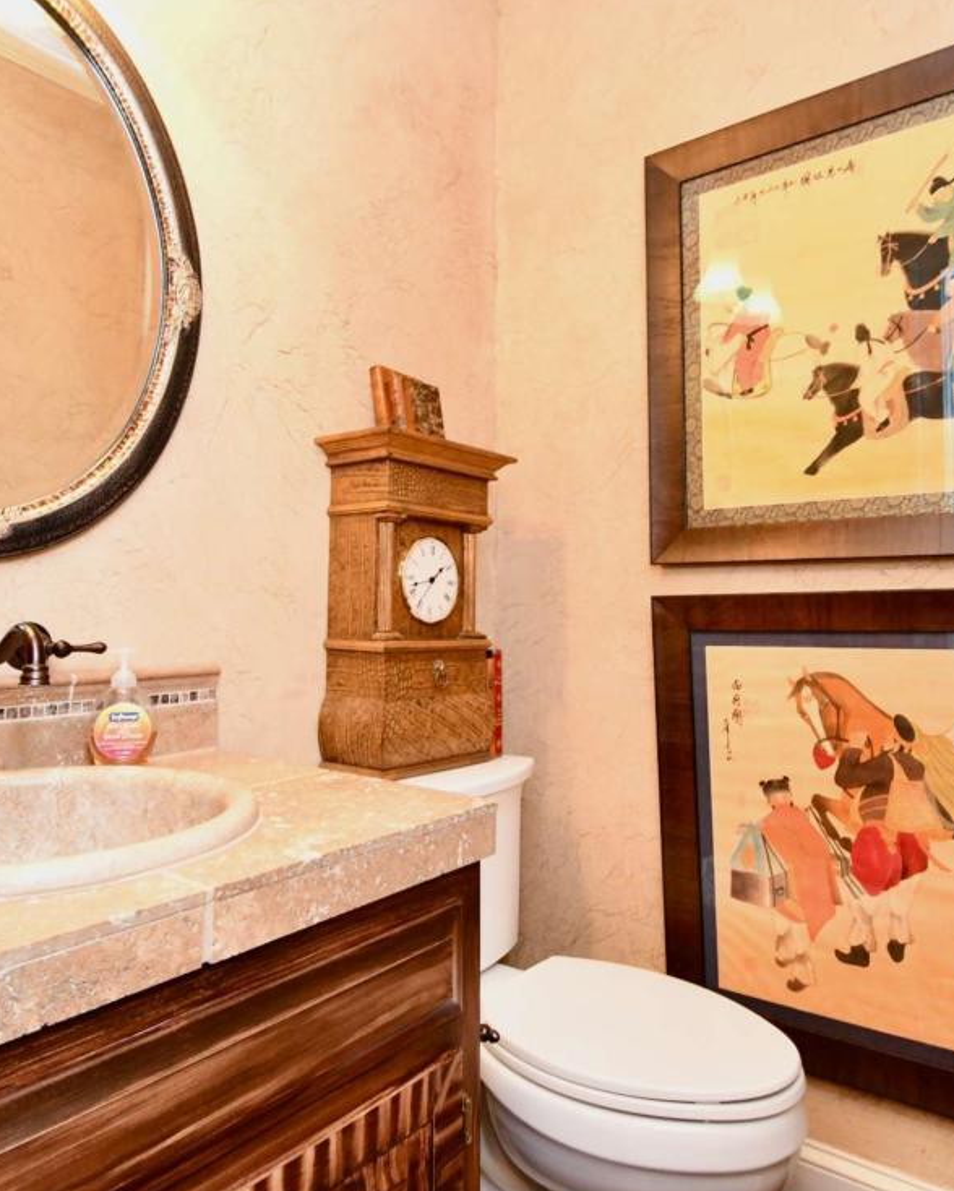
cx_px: 472
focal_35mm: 23
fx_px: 811
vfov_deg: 72.5
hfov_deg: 60.9
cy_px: 557
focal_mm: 10
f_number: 4
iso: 2200
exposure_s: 1/60
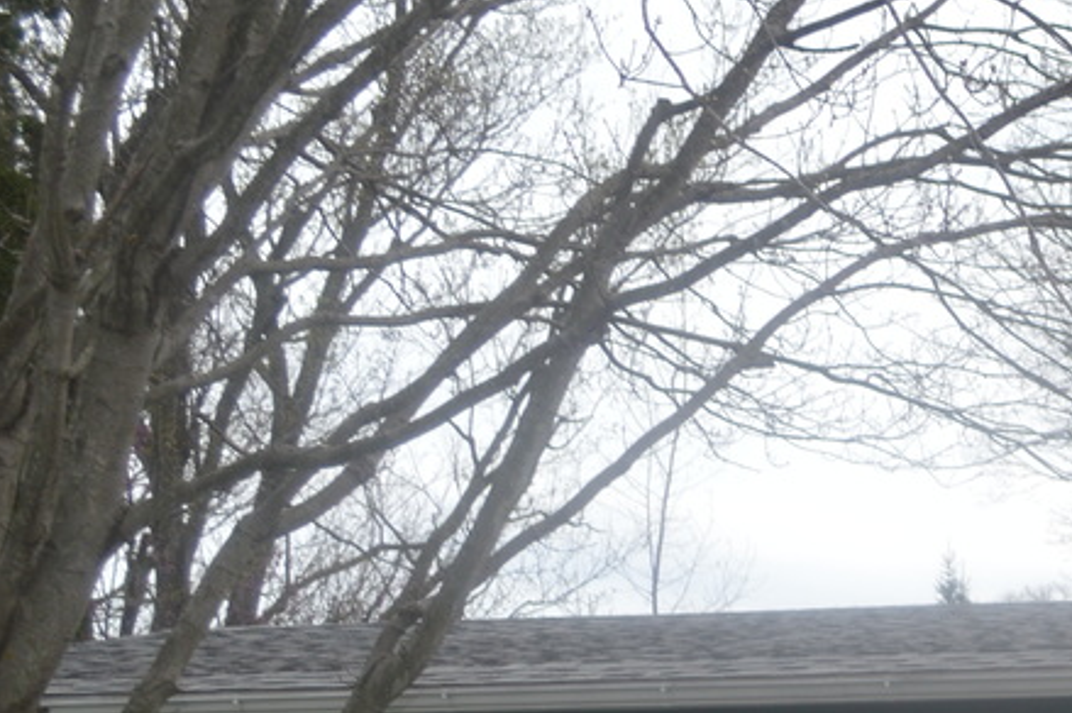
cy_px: 1157
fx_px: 3303
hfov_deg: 16.3
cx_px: 1744
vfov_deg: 11.6
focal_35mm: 111
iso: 100
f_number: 4
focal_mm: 20
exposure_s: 1/200
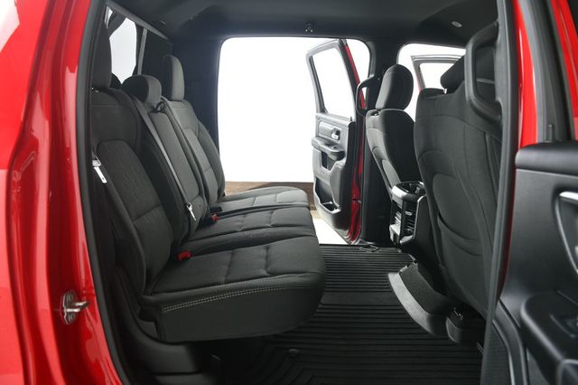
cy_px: 192
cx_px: 289
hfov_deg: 67.4
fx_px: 433
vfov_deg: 47.9
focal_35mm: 27
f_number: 4.5
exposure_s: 1/160
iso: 100
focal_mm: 18
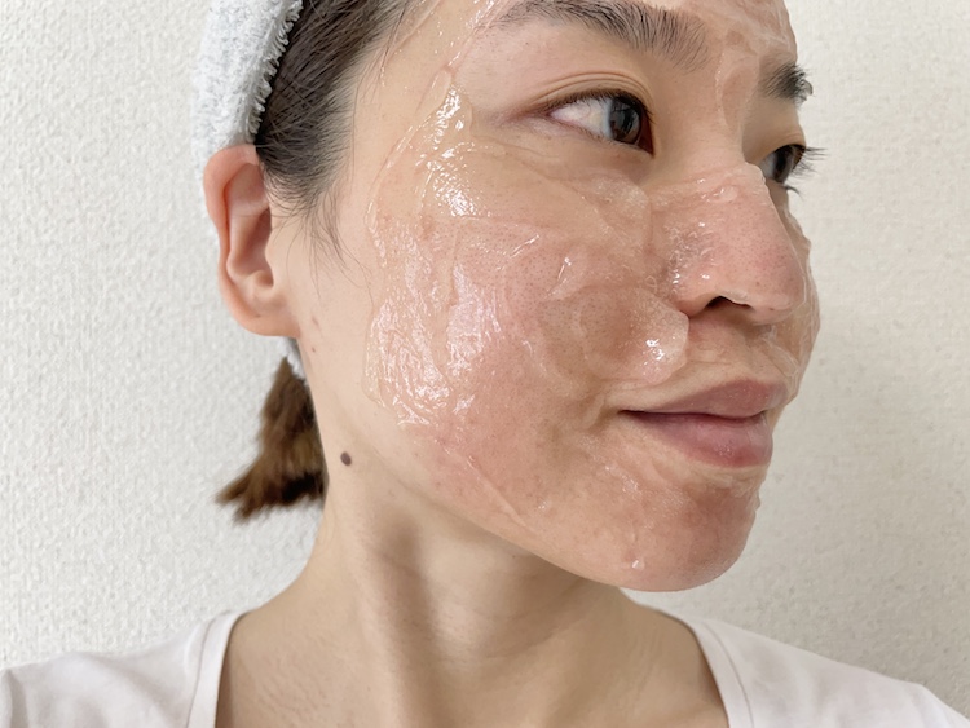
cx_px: 485
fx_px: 729
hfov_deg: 67.3
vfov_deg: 53.1
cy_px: 364
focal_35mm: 26
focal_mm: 4.2
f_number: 1.6
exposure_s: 1/100
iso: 125
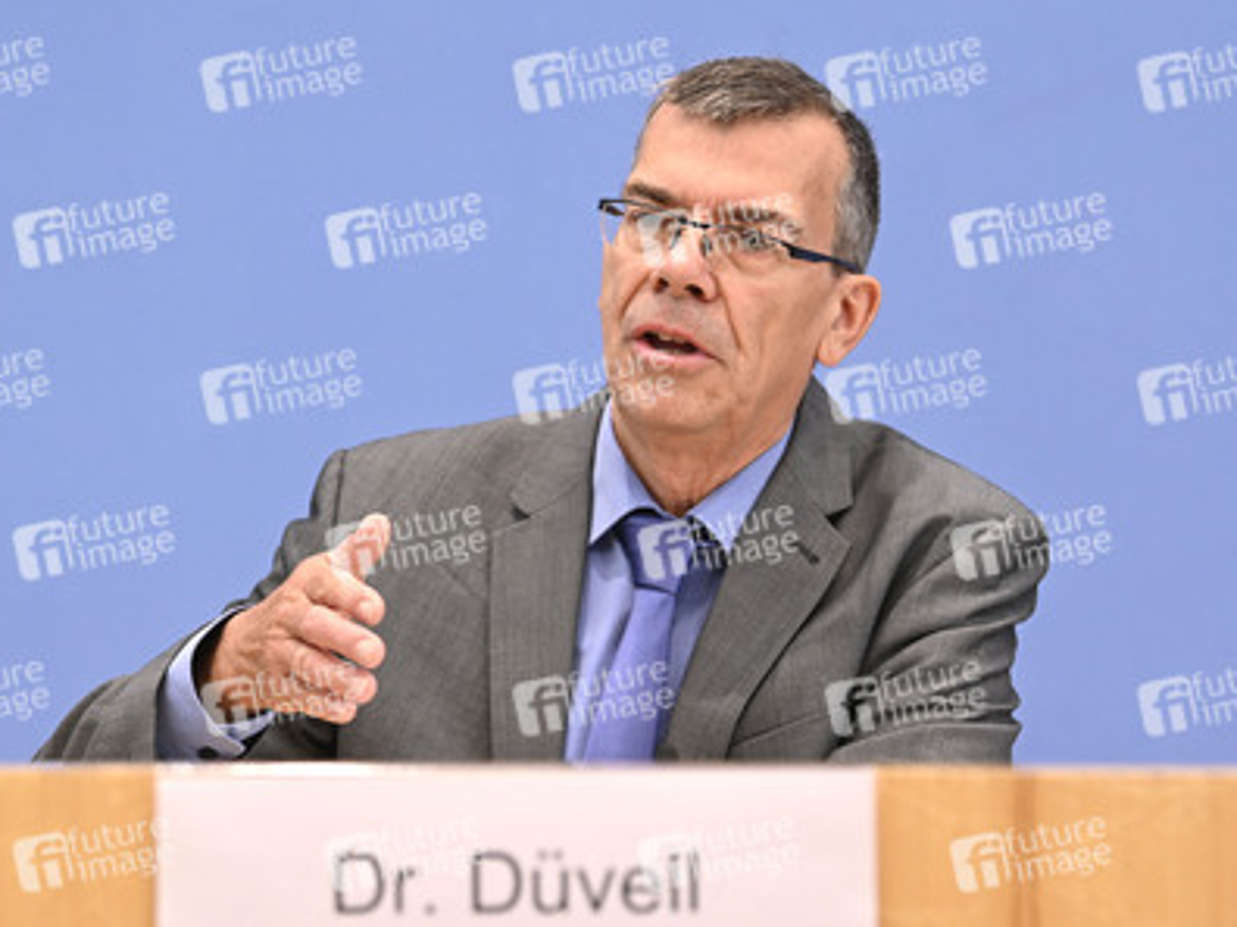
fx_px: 3716
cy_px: 465
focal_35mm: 104
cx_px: 636
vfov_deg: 14.2
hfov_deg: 18.9
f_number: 5
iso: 3200
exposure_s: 1/500
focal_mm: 95
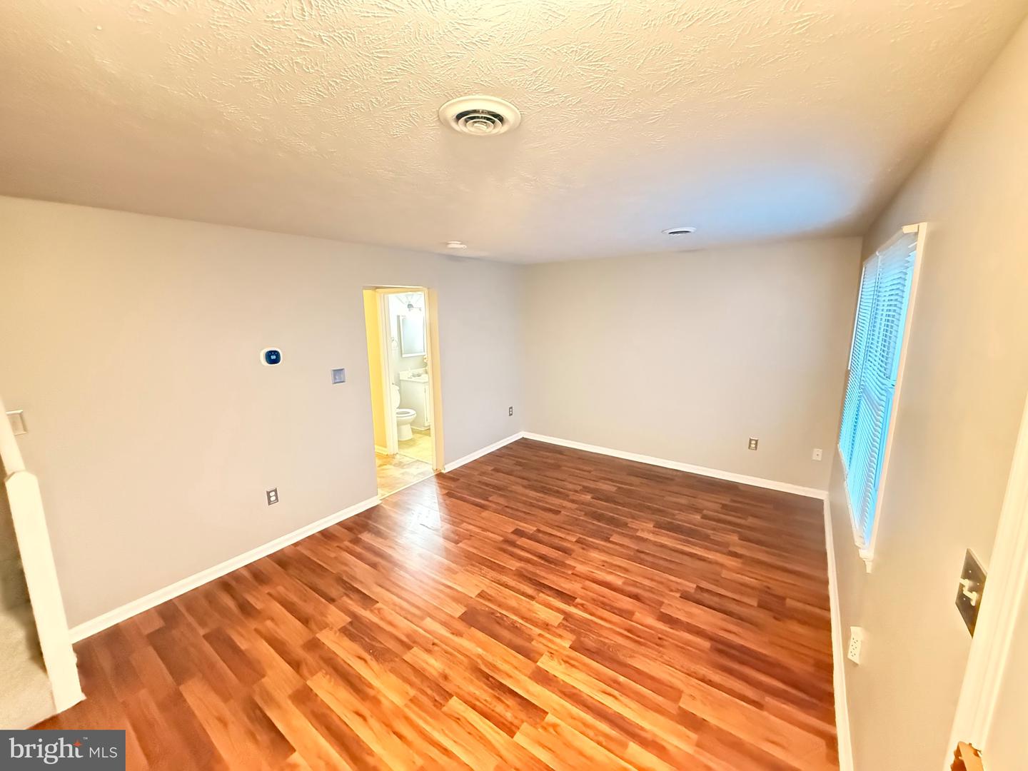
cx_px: 514
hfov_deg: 102.1
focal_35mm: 14
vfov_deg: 85.7
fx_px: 416
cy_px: 386
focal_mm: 2.22
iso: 2500
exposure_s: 1/30
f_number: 2.2
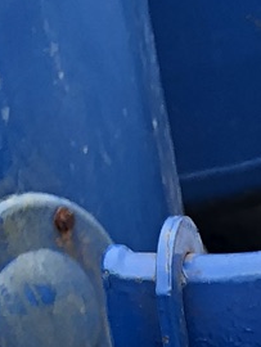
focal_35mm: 212
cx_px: 707
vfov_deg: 8.2
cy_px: 974
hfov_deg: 6.5
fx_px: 2128
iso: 25
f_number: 1.8
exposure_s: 1/120
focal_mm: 3.99
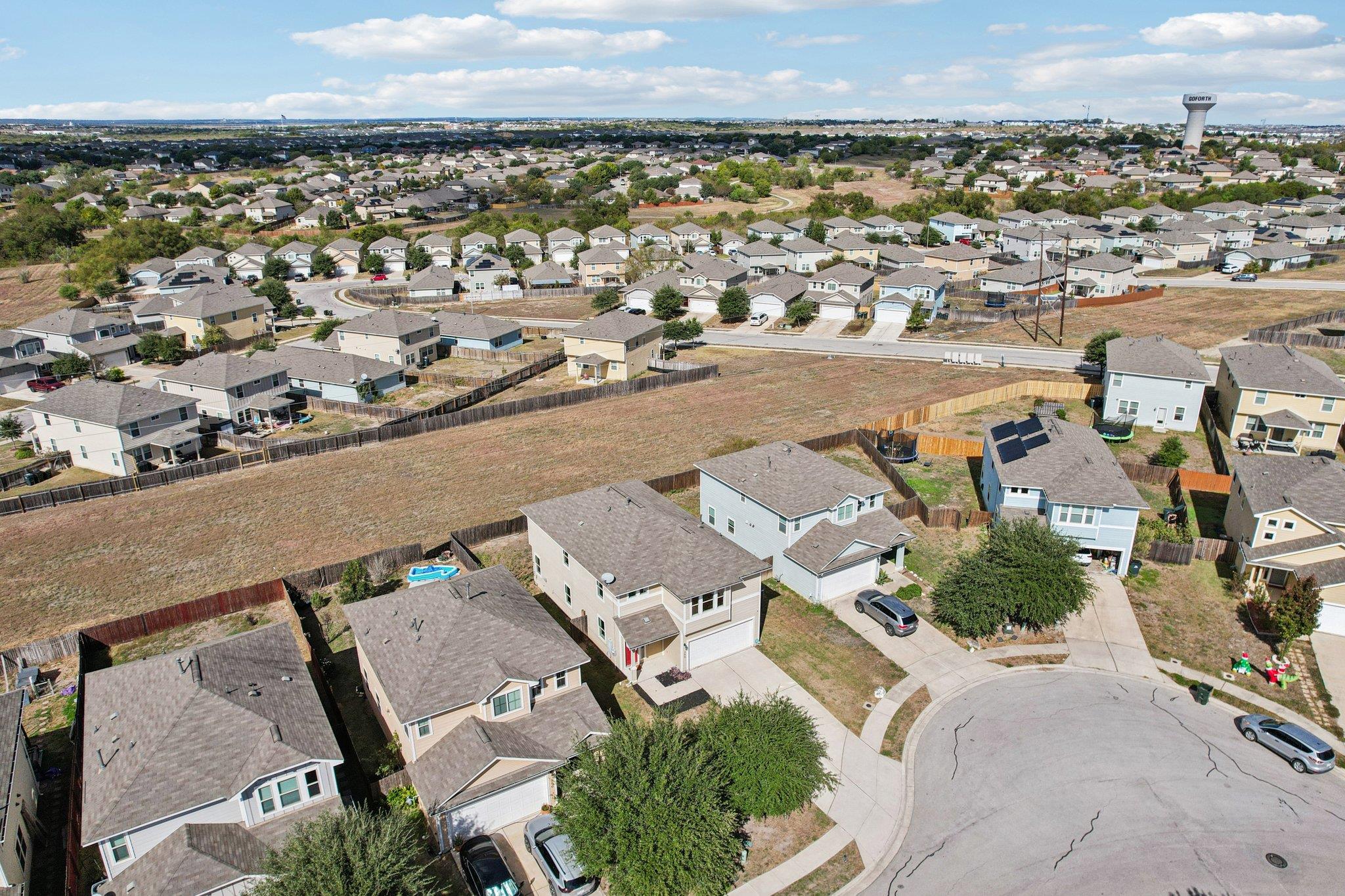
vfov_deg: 57.2
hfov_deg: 78.6
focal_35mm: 22
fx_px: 822
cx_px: 672
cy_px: 448
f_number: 2.8
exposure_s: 1/3200
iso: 130
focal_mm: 8.4
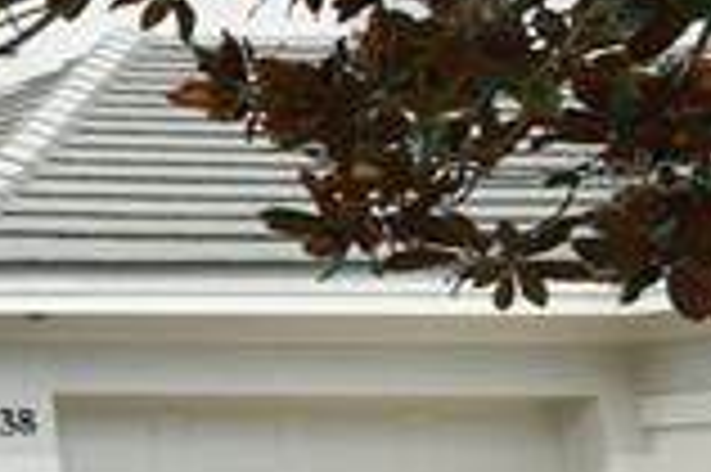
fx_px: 1914
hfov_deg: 11.1
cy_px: 171
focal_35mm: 97
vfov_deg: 14.1
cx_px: -1490
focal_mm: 10
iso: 200
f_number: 9
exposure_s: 1/320
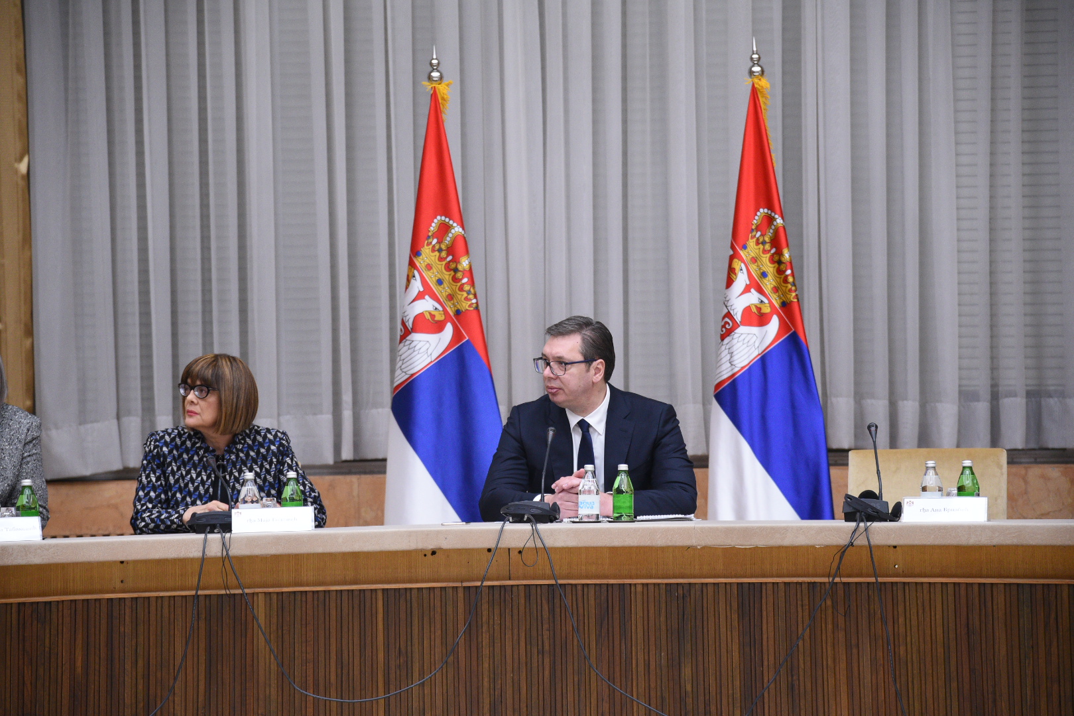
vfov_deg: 13.0
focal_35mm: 105
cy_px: 358
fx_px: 3132
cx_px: 537
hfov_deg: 19.5
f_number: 4
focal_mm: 105
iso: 2000
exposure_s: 1/160
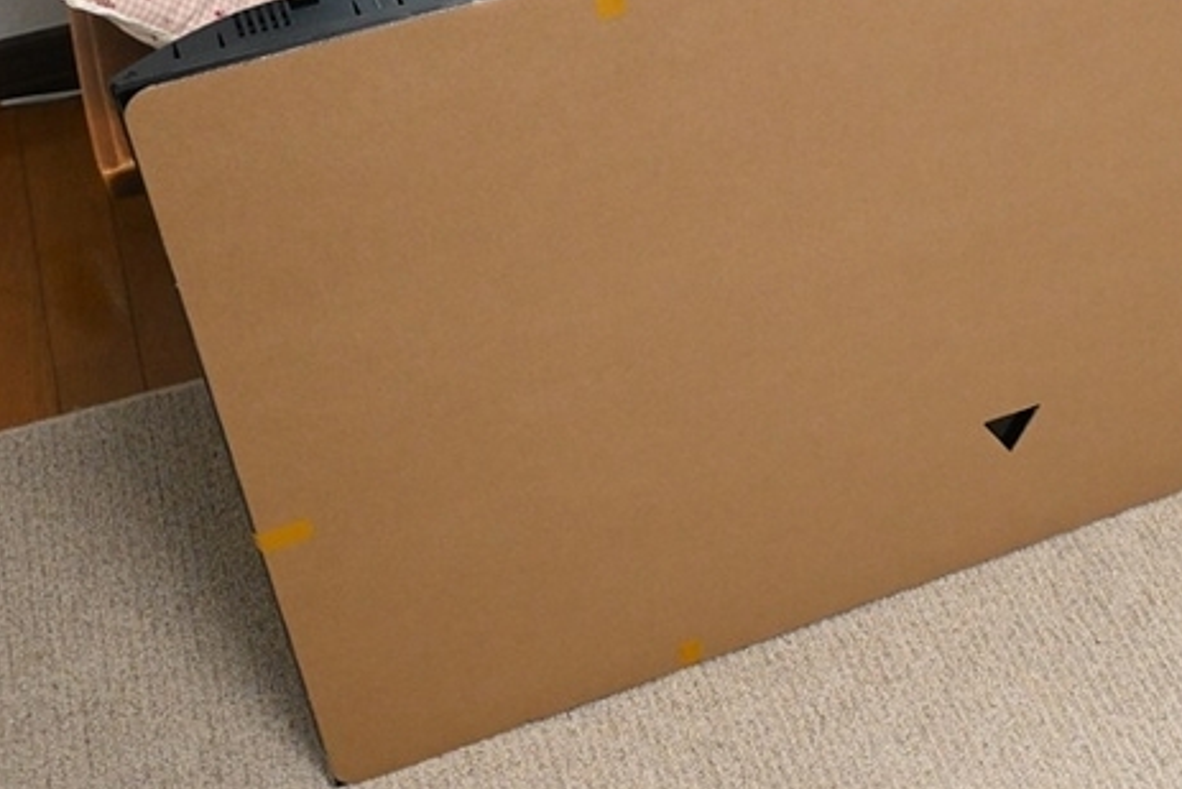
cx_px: 832
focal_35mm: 57
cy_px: 142
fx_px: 1872
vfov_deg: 23.4
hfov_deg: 34.6
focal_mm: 22
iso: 4000
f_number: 5.6
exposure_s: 1/125
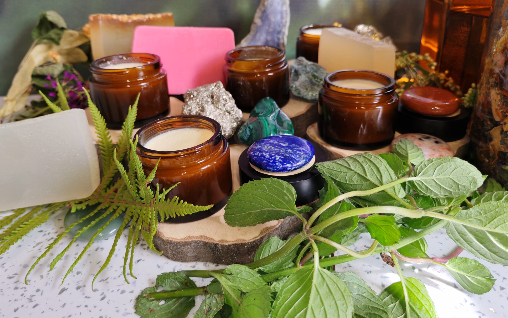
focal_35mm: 30
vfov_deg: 41.5
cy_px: 118
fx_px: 415
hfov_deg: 62.9
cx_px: 264
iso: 80
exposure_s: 1/100
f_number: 1.95
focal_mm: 5.52
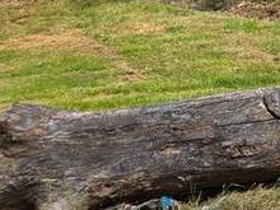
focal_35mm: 134
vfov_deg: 10.1
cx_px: 661
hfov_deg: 12.0
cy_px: -229
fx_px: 1084
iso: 25
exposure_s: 1/1016
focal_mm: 5.4
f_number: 1.8
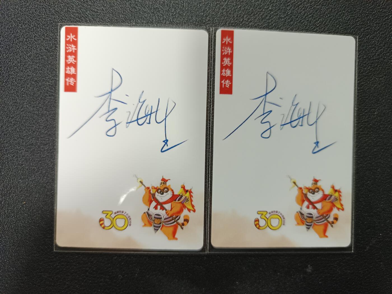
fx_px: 272
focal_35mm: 24
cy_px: 147
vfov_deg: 56.8
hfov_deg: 71.6
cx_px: 196
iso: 896
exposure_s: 1/50
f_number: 1.7
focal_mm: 5.31
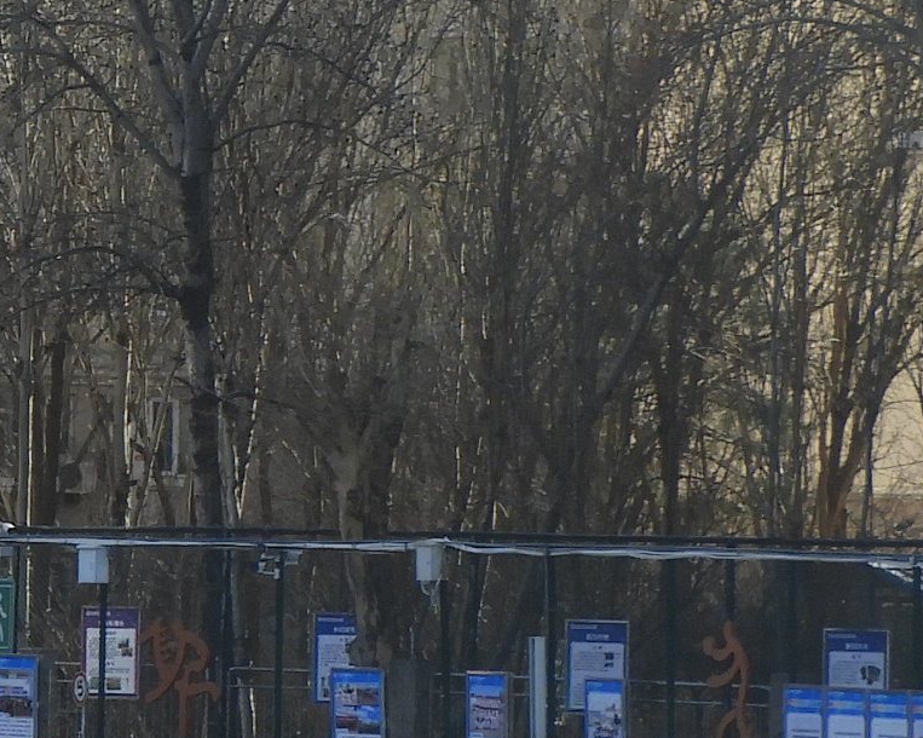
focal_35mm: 522
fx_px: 14256
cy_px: 146
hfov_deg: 3.7
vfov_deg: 3.0
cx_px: -654
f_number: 5
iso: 100
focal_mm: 22.4
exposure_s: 1/320
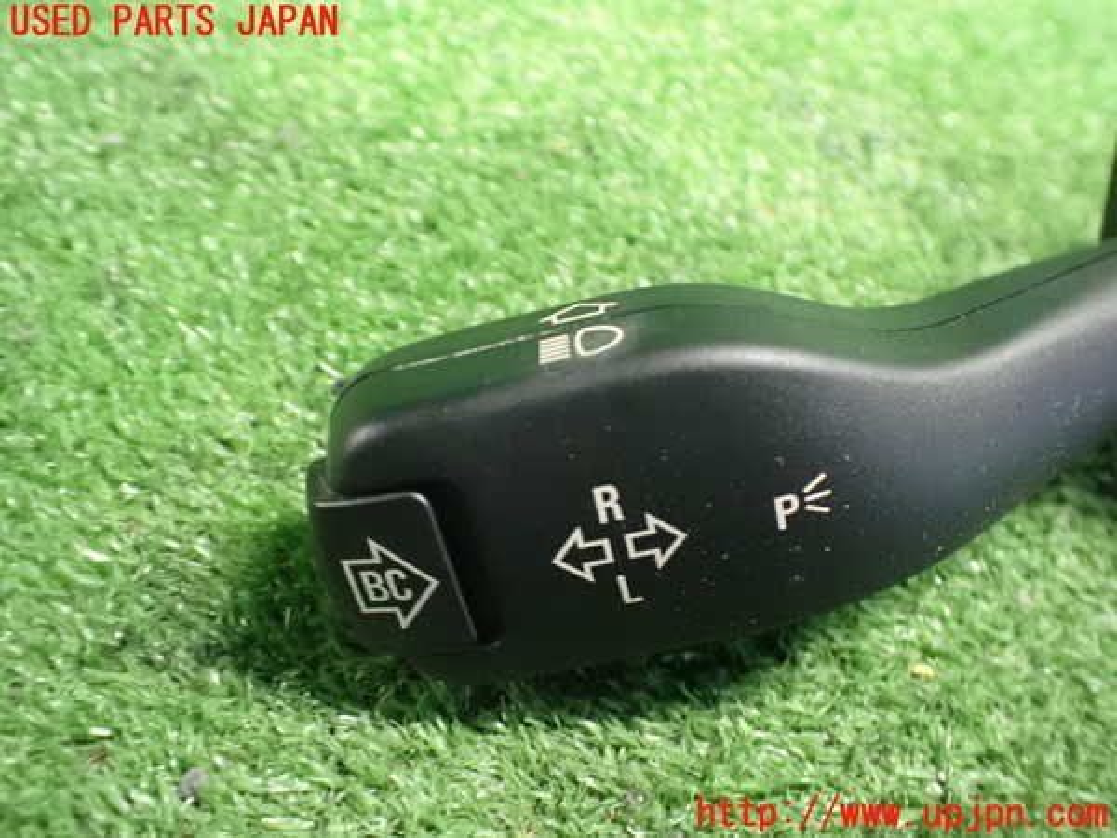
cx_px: 558
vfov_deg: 46.8
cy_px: 419
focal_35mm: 30
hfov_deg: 60.0
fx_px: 968
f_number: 2.3
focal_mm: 5.4
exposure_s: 1/30
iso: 1600
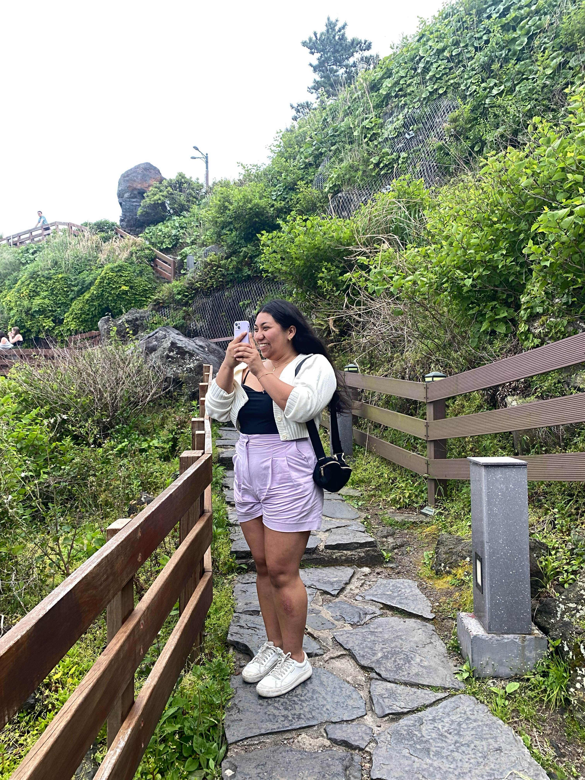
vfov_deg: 67.3
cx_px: 292
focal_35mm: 26
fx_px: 586
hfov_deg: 53.1
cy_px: 390
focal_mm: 4.25
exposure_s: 1/306
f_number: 1.8
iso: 32
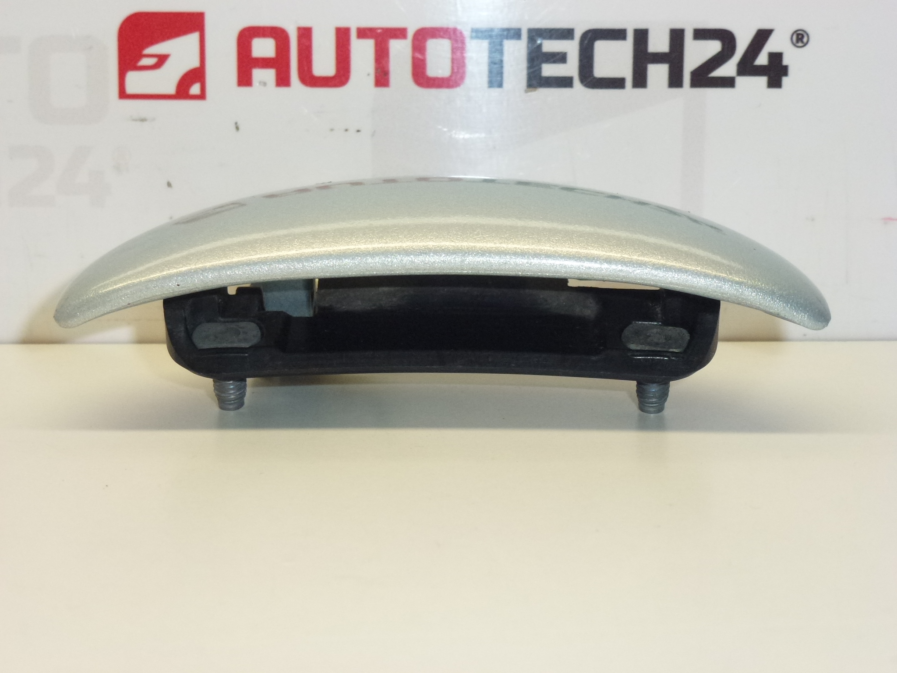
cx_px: 448
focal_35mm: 71
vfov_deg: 20.7
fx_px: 1840
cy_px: 336
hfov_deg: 27.4
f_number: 4.7
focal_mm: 12.7
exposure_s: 1/200
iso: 400
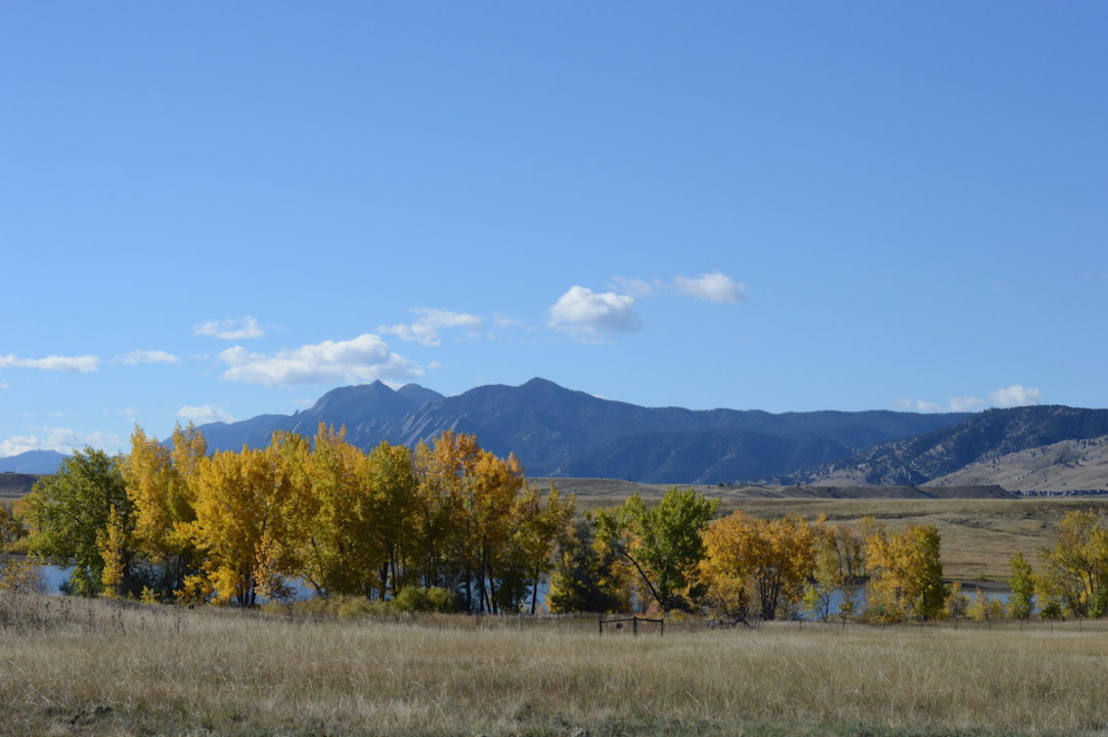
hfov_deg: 27.0
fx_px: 2306
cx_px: 554
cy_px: 368
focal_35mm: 75
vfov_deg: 18.1
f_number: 5.6
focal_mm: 50
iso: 400
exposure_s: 1/4000
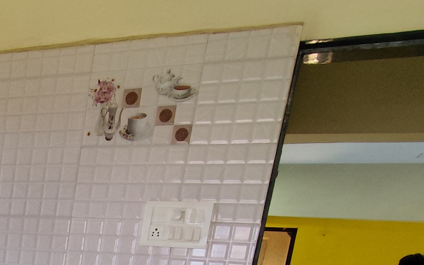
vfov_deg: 20.5
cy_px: 429
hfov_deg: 33.1
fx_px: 589
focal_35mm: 51
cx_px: -72
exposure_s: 1/100
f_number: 2.2
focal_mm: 1.65
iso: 50
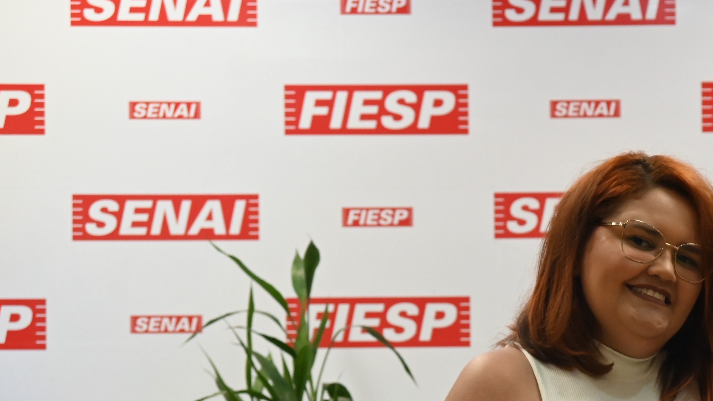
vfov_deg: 10.8
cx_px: 781
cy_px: 502
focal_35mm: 110
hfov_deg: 18.7
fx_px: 2079
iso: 1800
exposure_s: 1/125
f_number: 5.3
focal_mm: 44
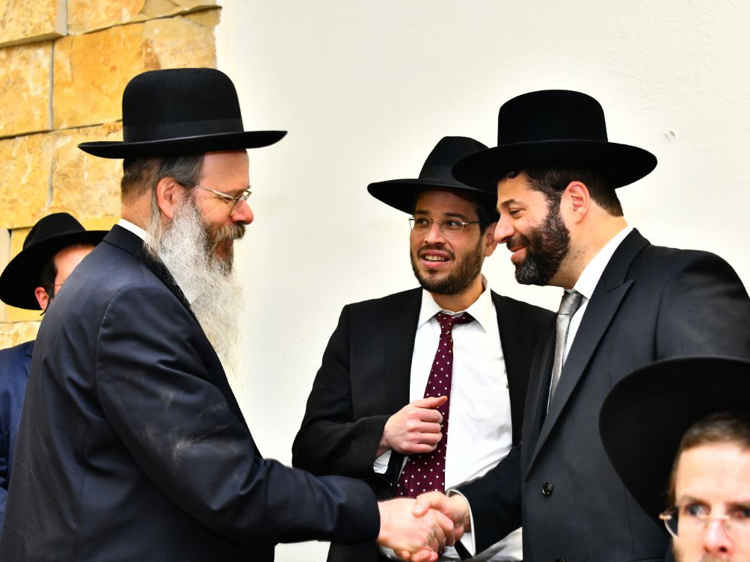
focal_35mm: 53
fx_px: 1148
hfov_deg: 36.1
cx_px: 410
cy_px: 280
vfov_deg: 27.5
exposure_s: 1/125
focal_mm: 48
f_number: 5.6
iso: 2000
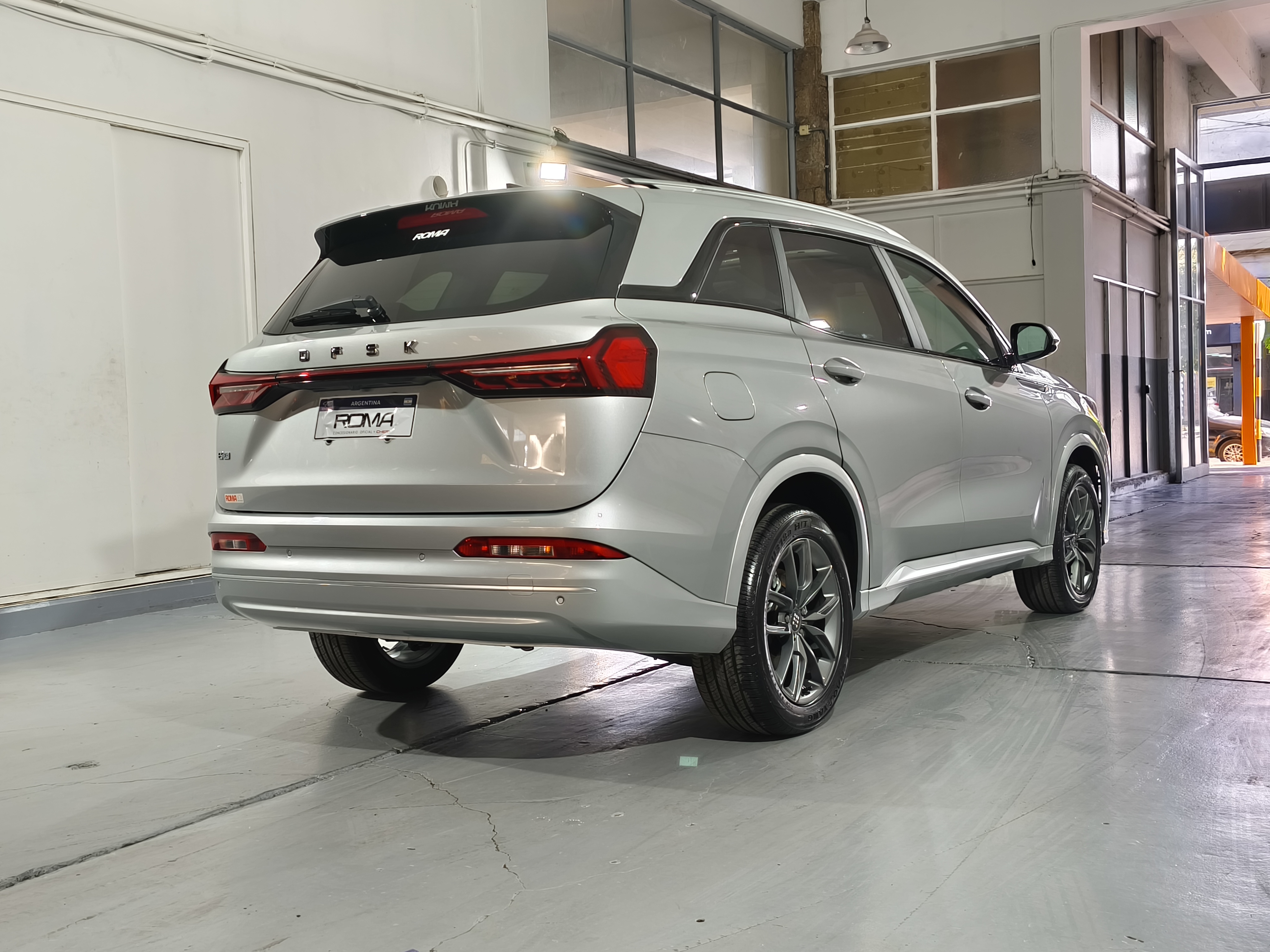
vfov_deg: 36.8
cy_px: 476
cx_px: 635
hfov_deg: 47.9
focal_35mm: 39
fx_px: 1431
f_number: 1.7
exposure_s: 1/50
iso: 160
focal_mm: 5.35
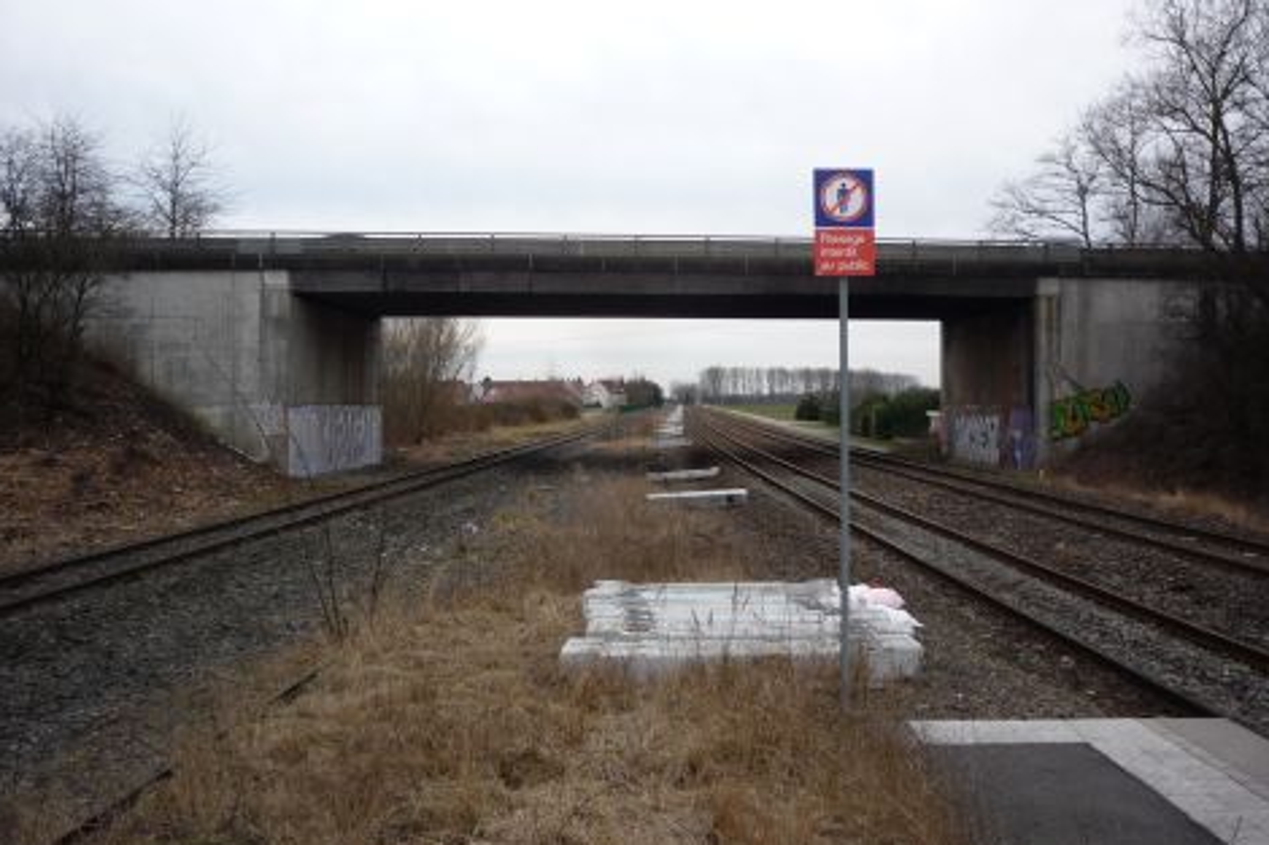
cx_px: 624
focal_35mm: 34
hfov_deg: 55.8
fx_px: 1198
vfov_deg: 38.9
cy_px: 416
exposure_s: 1/200
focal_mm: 5.2
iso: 100
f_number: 4
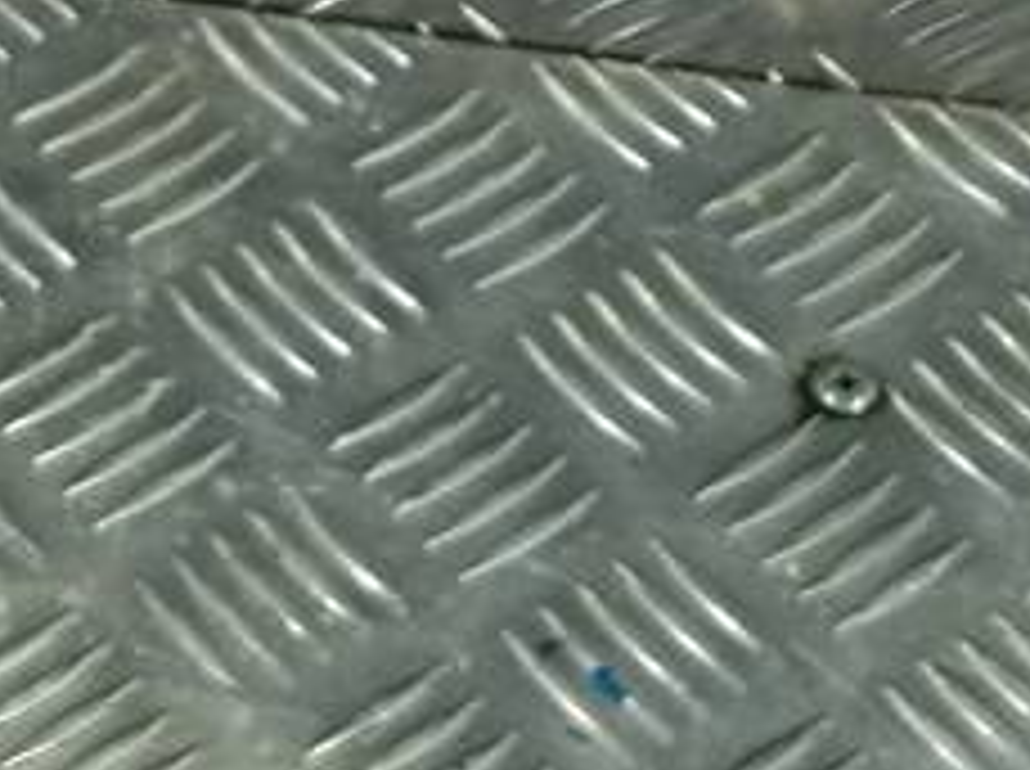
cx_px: -945
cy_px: 1099
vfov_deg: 12.6
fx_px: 3327
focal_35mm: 112
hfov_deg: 14.8
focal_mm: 4.6
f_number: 1.8
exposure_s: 1/50
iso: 50
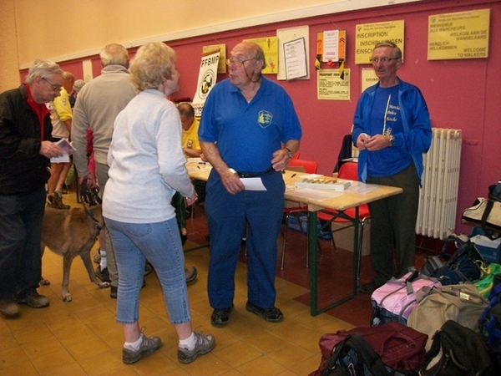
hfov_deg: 56.8
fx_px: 463
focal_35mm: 32
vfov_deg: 44.2
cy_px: 188
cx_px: 250
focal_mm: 5.7
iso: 320
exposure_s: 1/60
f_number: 2.9
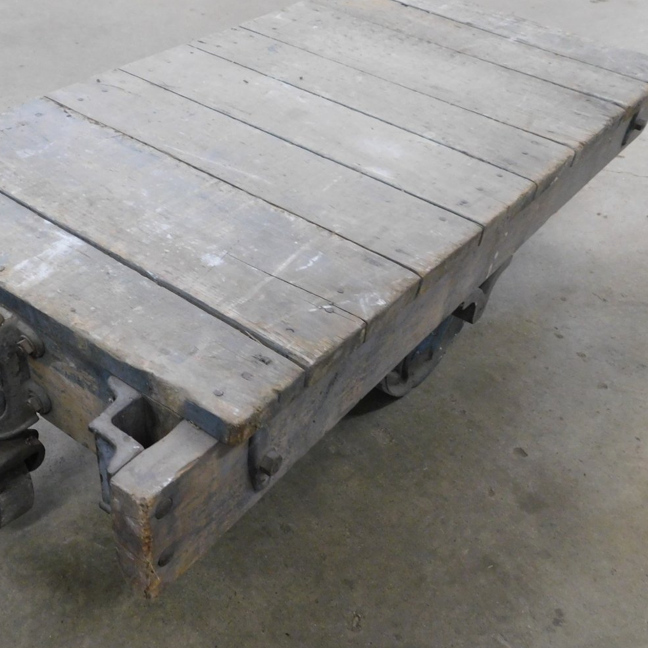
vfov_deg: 43.9
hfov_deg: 43.5
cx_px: 240
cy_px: 319
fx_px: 805
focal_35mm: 38
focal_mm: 4.9
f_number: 3.2
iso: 400
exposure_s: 1/15
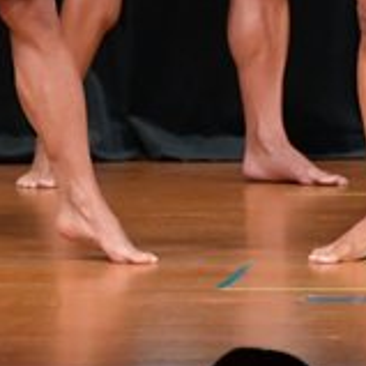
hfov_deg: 1.6
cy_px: -223
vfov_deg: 1.6
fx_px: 13398
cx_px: -199
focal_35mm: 1120
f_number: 5.6
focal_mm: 180
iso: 5000
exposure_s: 1/400
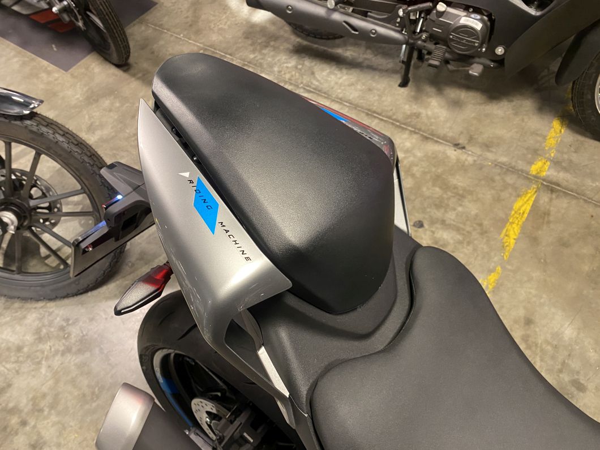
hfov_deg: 67.3
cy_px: 225
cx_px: 300
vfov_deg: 53.1
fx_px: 451
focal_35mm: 26
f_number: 1.8
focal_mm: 4.25
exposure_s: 1/50
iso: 320
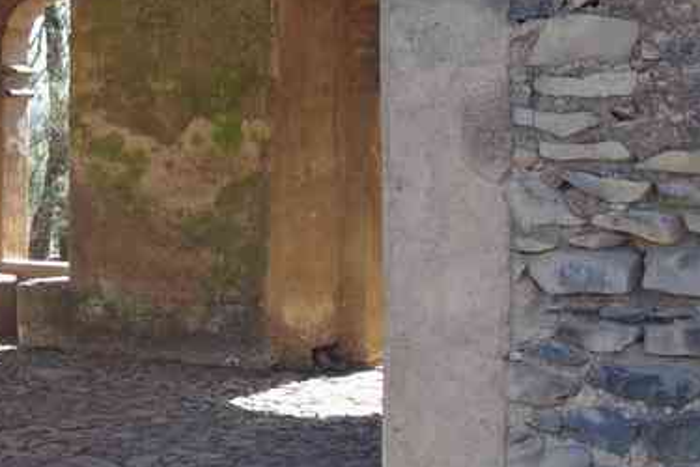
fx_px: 1400
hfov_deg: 26.4
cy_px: 151
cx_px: -21
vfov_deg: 18.9
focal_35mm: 72
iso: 800
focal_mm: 18
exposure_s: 1/125
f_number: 5
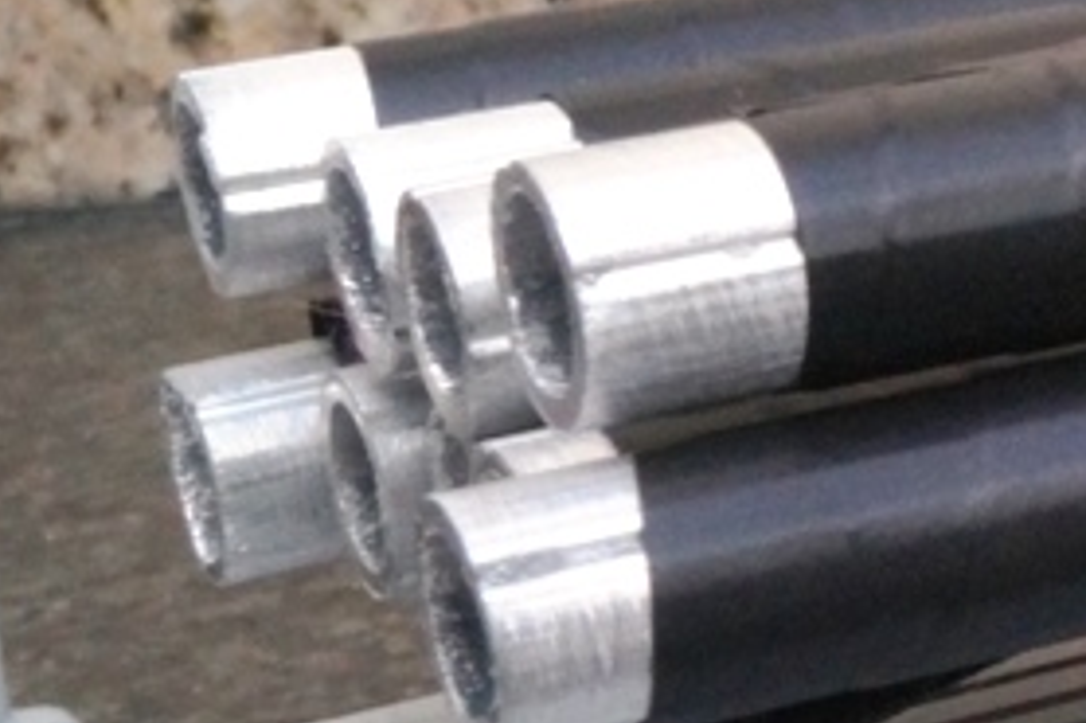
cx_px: 2094
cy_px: 598
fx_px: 4130
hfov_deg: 13.2
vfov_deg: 10.0
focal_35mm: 137
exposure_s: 1/60
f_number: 25
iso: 1250
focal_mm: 22
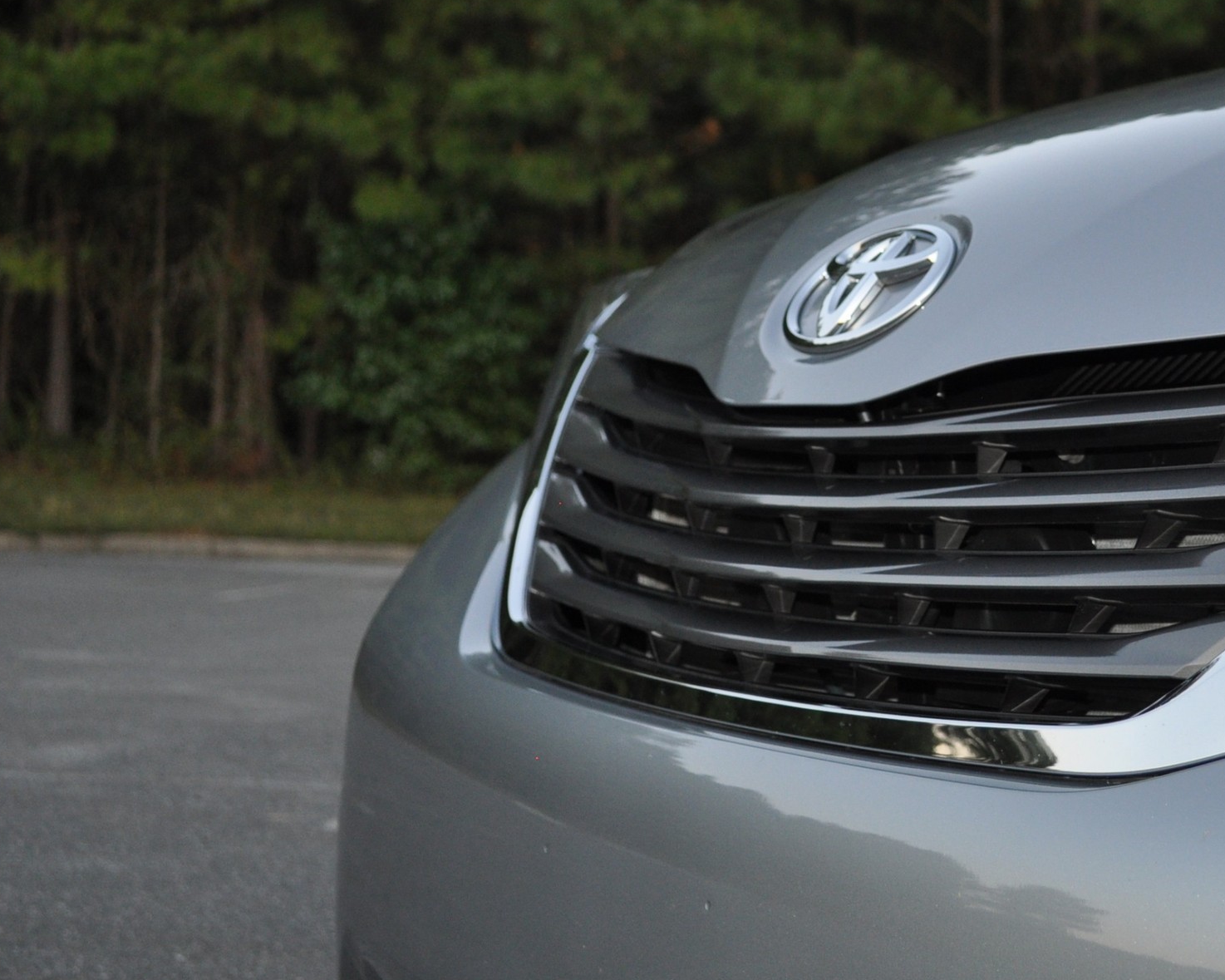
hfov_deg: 29.9
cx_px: 960
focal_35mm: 62
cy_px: 307
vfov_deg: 24.4
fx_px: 2248
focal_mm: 26
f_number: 4.2
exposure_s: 1/125
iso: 720
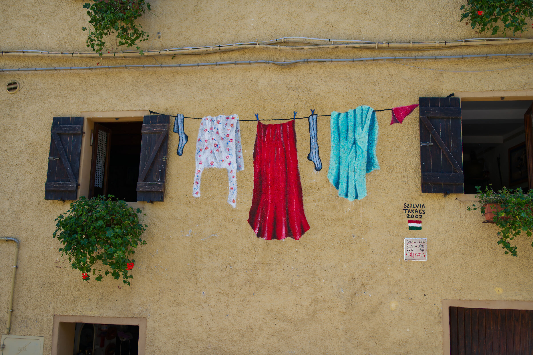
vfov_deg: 37.8
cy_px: 178
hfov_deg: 54.4
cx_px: 266
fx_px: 518
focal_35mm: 35
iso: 100
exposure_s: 1/500
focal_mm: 35
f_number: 2.2
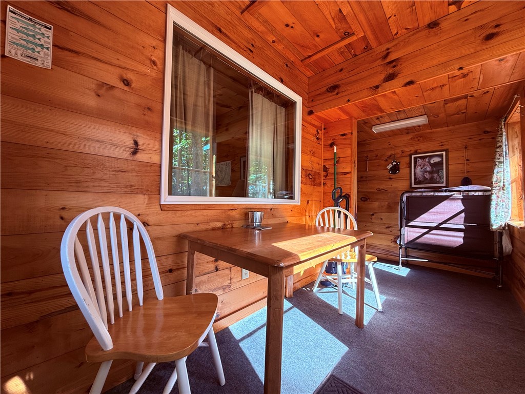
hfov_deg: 102.1
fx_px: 212
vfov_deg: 85.7
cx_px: 262
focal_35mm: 14
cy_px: 197
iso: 80
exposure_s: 1/99
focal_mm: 2.22
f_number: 2.2
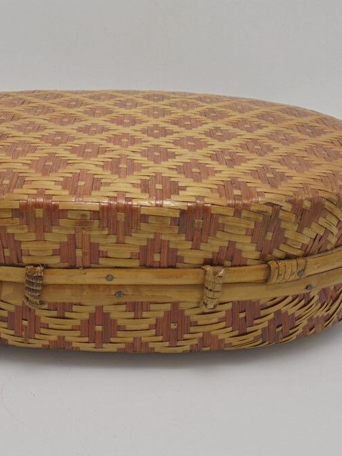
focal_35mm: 51
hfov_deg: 28.3
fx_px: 672
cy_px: 228
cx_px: 104
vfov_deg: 37.5
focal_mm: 6.9
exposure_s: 1/30
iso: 100
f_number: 4.2
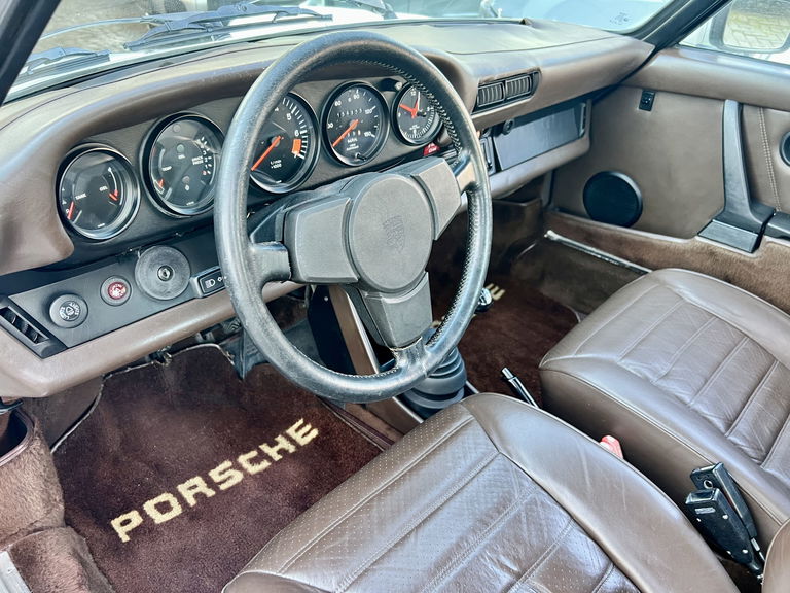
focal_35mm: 26
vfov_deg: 53.1
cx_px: 395
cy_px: 296
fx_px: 593
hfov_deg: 67.3
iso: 160
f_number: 1.5
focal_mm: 5.7
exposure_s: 1/60
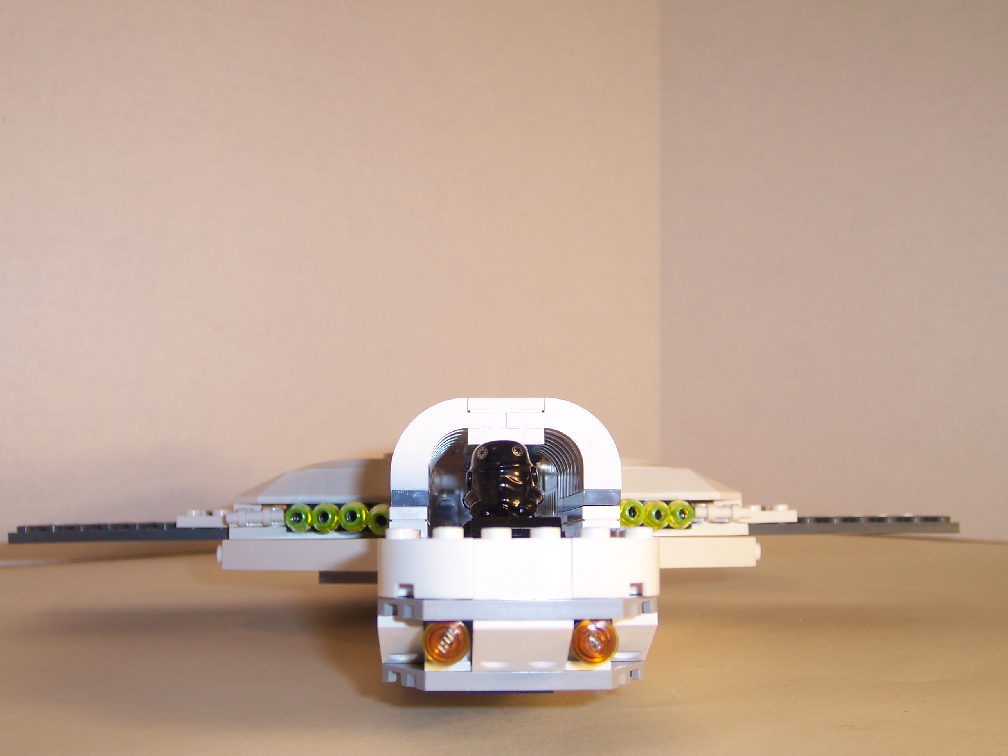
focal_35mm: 45
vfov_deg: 32.2
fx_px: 1310
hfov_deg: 42.1
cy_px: 378
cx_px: 504
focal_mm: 7.7
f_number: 3.2
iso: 80
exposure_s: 1/500
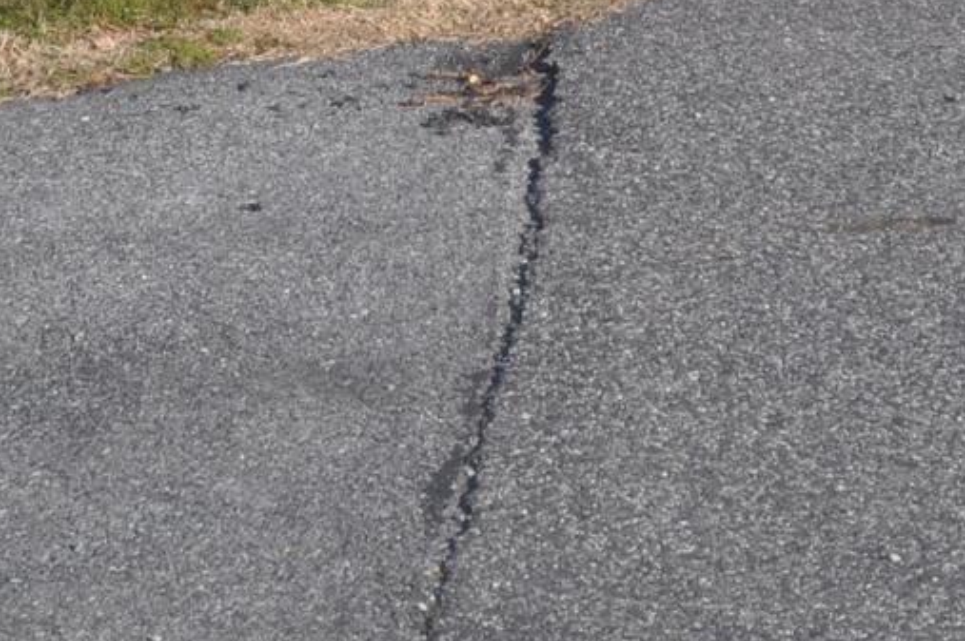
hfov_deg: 10.0
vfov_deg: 6.5
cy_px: -544
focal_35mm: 206
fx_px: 5516
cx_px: 396
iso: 200
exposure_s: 1/200
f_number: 14
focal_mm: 34
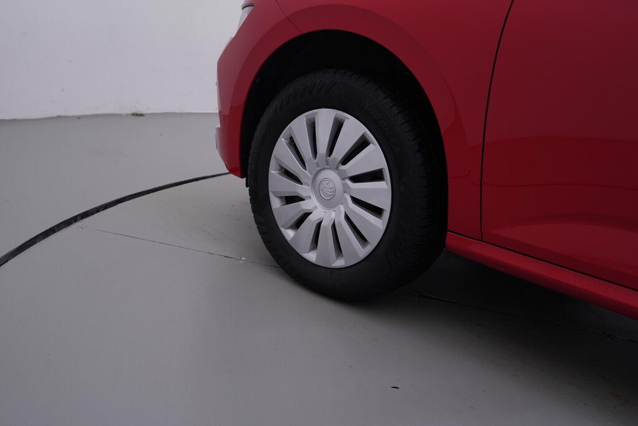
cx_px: 319
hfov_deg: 53.1
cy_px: 213
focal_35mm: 36
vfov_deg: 36.9
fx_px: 638
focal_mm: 24
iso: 125
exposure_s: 1/100
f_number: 4.5
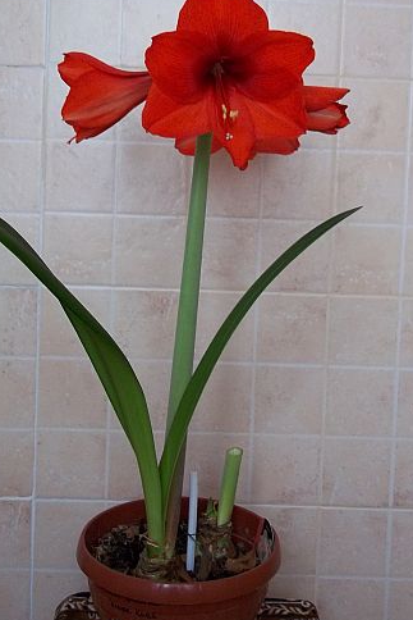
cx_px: 214
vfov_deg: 44.1
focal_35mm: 44
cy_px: 229
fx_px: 757
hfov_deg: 30.5
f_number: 2.9
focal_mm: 5.7
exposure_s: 1/20
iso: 160
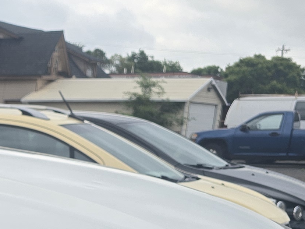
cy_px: 344
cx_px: -326
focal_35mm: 111
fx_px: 978
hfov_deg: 14.4
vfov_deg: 12.7
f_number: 1.7
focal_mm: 6.3
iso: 12
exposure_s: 1/232
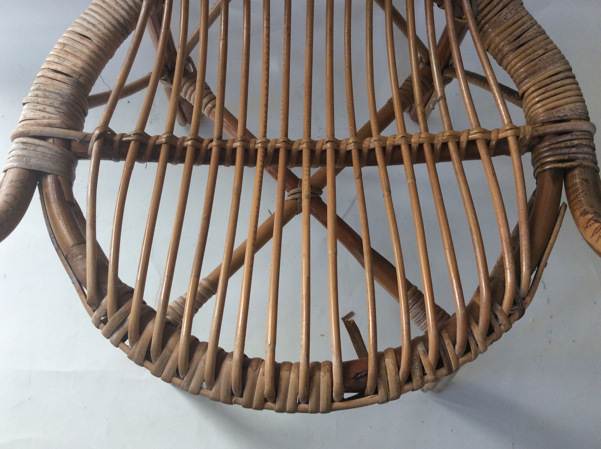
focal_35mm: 32
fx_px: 555
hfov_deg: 56.9
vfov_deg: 44.1
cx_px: 300
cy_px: 224
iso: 40
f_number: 2.4
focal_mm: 3.3
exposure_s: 1/50
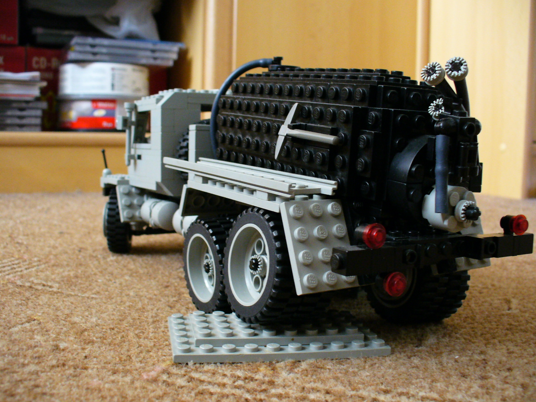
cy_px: 196
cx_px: 272
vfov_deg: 37.7
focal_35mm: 38
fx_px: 588
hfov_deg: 49.0
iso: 200
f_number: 2.8
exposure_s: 1/20
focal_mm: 6.1
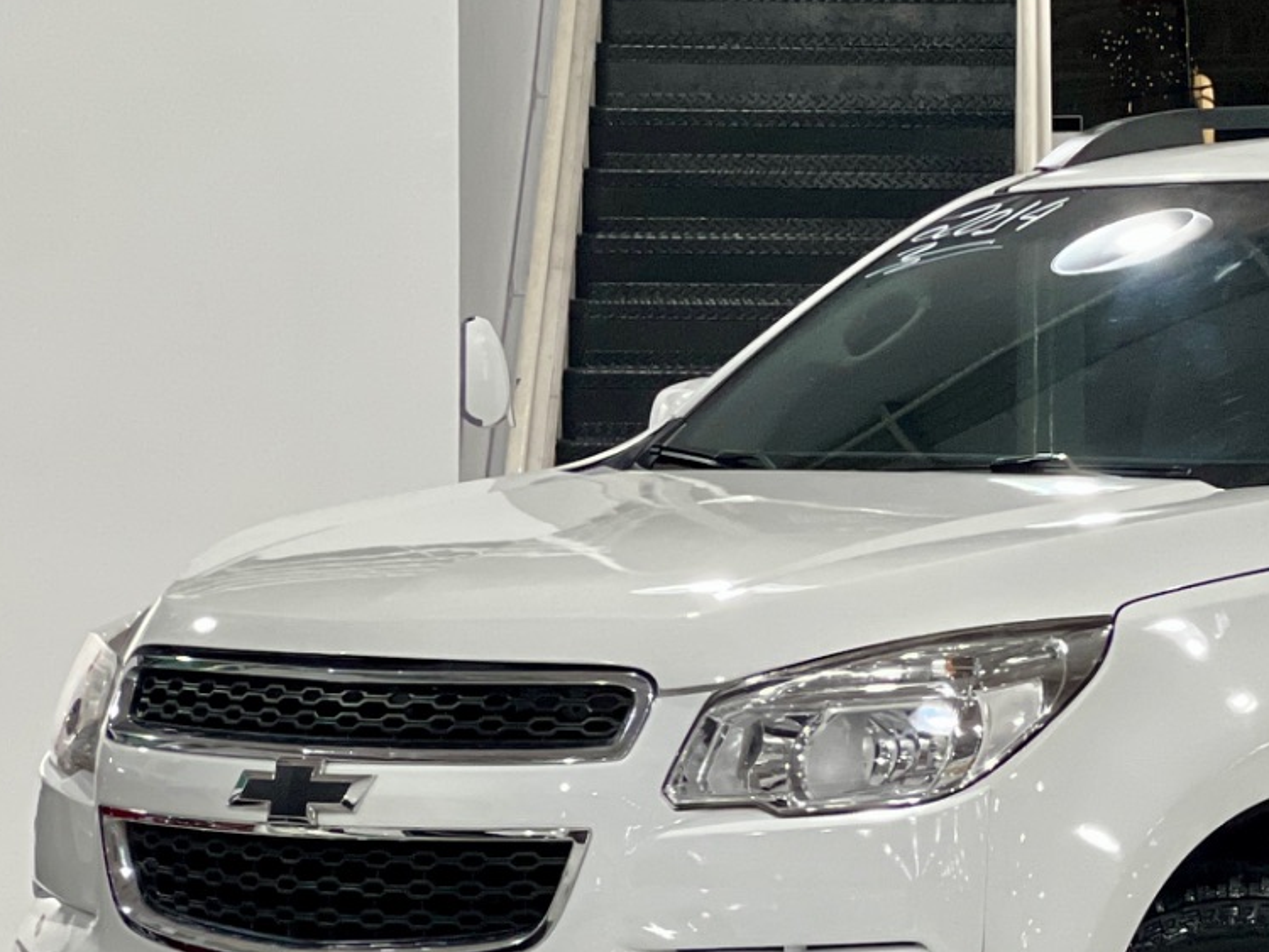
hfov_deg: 9.9
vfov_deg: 7.5
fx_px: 7224
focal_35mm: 197
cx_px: 1396
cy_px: 590
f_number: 2.8
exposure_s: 1/40
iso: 250
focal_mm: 9
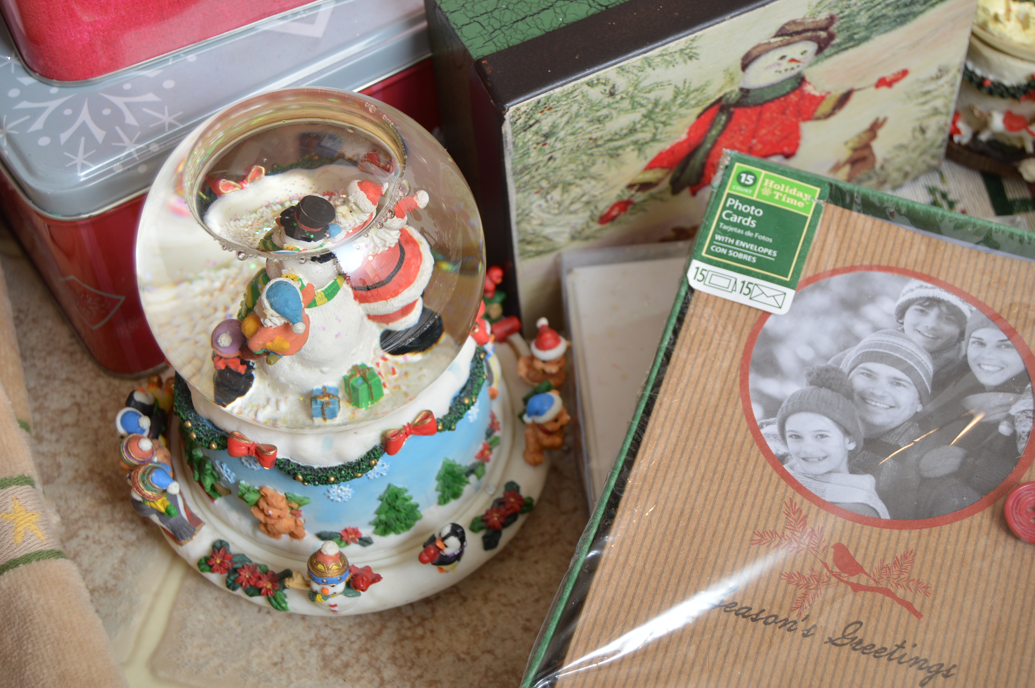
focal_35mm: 57
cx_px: 518
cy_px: 344
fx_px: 1637
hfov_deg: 35.1
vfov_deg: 23.7
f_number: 4.8
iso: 200
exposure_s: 1/160
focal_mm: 38
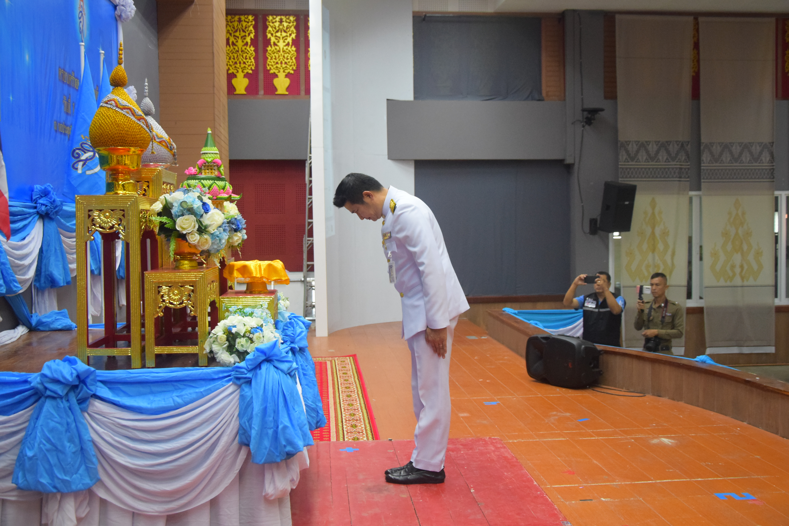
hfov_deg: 49.5
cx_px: 394
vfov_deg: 34.2
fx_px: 855
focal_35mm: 39
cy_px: 263
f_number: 5
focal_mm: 26
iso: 2500
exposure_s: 1/125
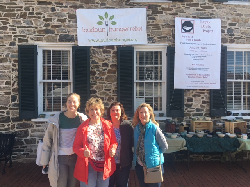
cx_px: 125
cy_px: 94
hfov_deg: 61.7
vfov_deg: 48.2
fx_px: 209
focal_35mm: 29
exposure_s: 1/610
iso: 25
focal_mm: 4.15
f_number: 2.2
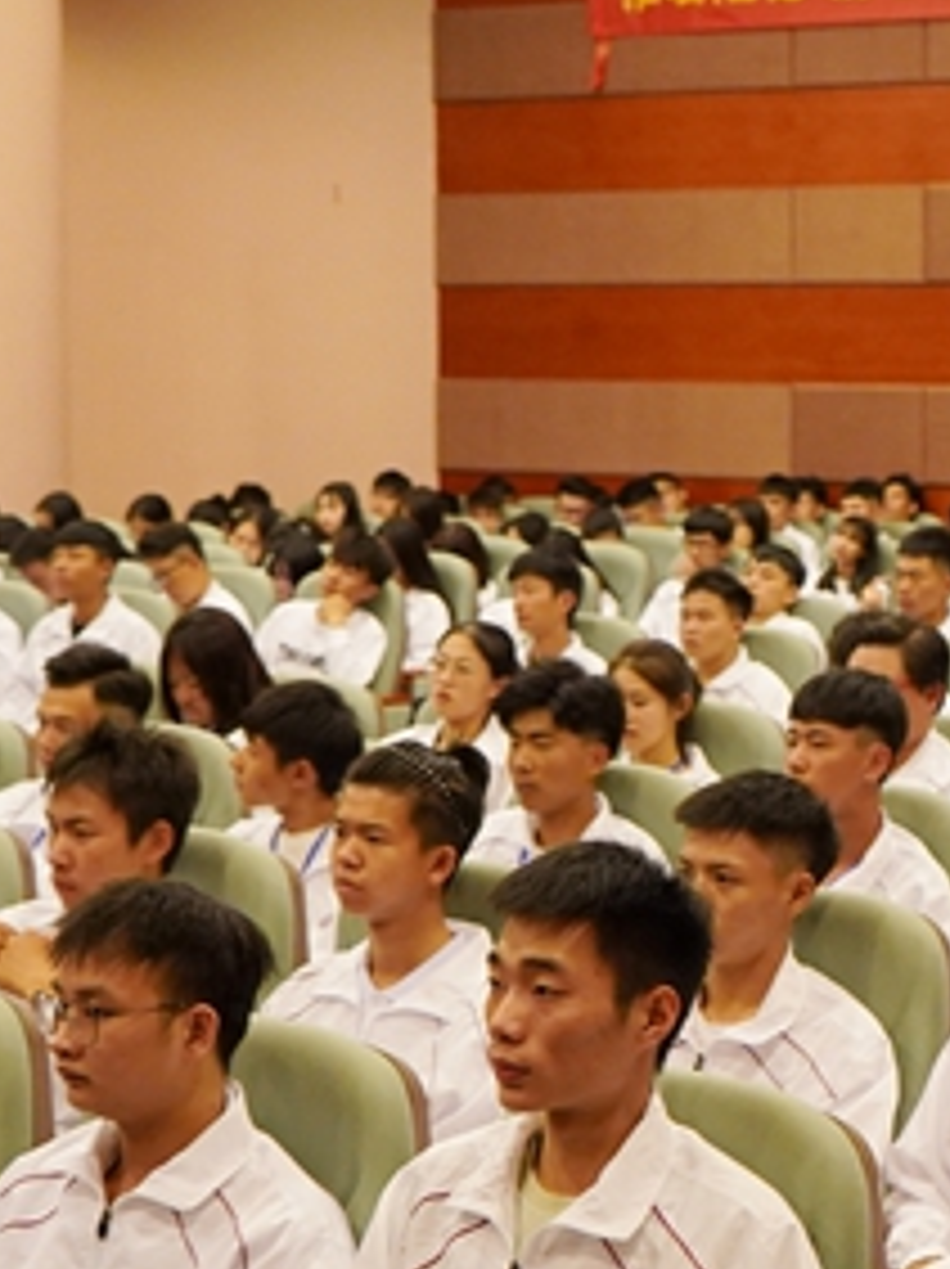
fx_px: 3152
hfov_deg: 16.6
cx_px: 1072
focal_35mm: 86
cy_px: 765
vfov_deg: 22.7
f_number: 4
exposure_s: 1/60
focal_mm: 28
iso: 2500
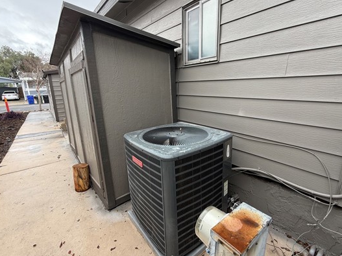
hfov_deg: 91.0
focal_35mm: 17
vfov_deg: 74.7
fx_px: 168
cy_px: 124
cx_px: 170
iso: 50
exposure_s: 1/134
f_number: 2.2
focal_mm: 2.22
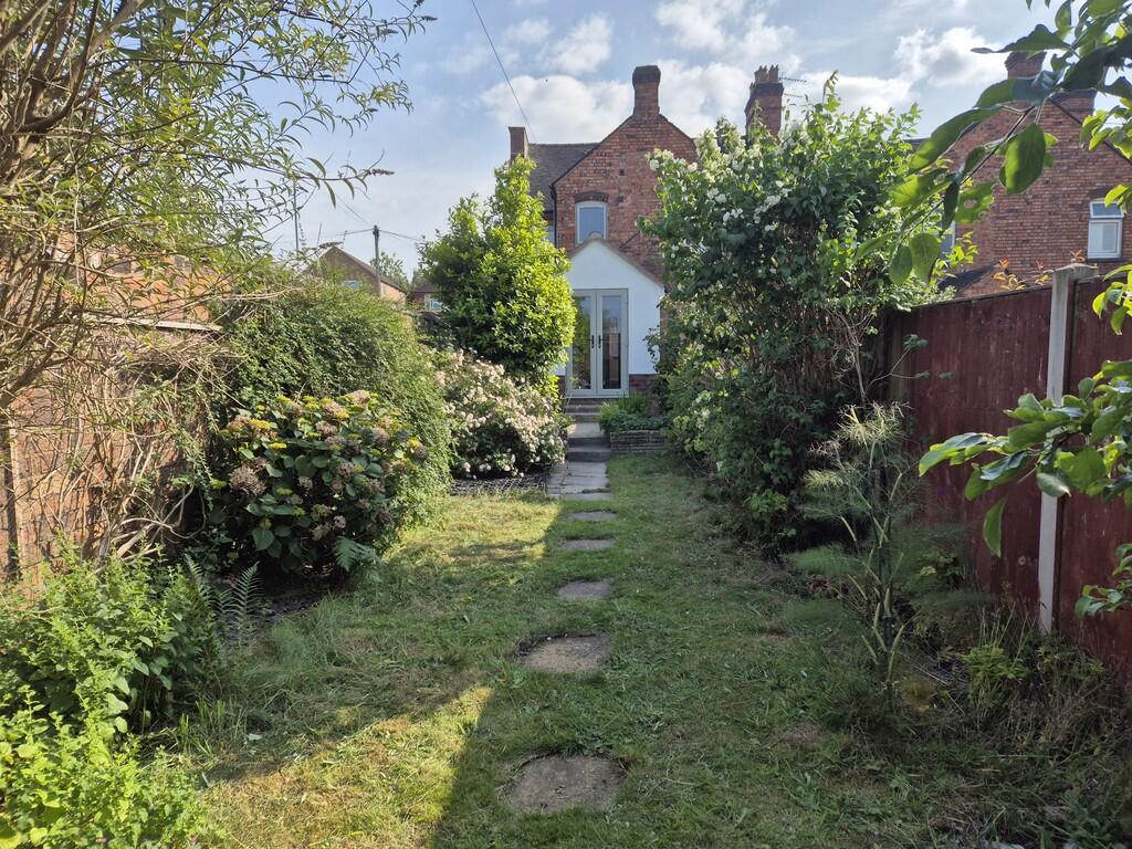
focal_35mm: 23
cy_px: 424
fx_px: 752
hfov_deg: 73.9
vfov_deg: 58.9
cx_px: 566
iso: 25
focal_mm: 5.4
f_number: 1.8
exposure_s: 1/1684
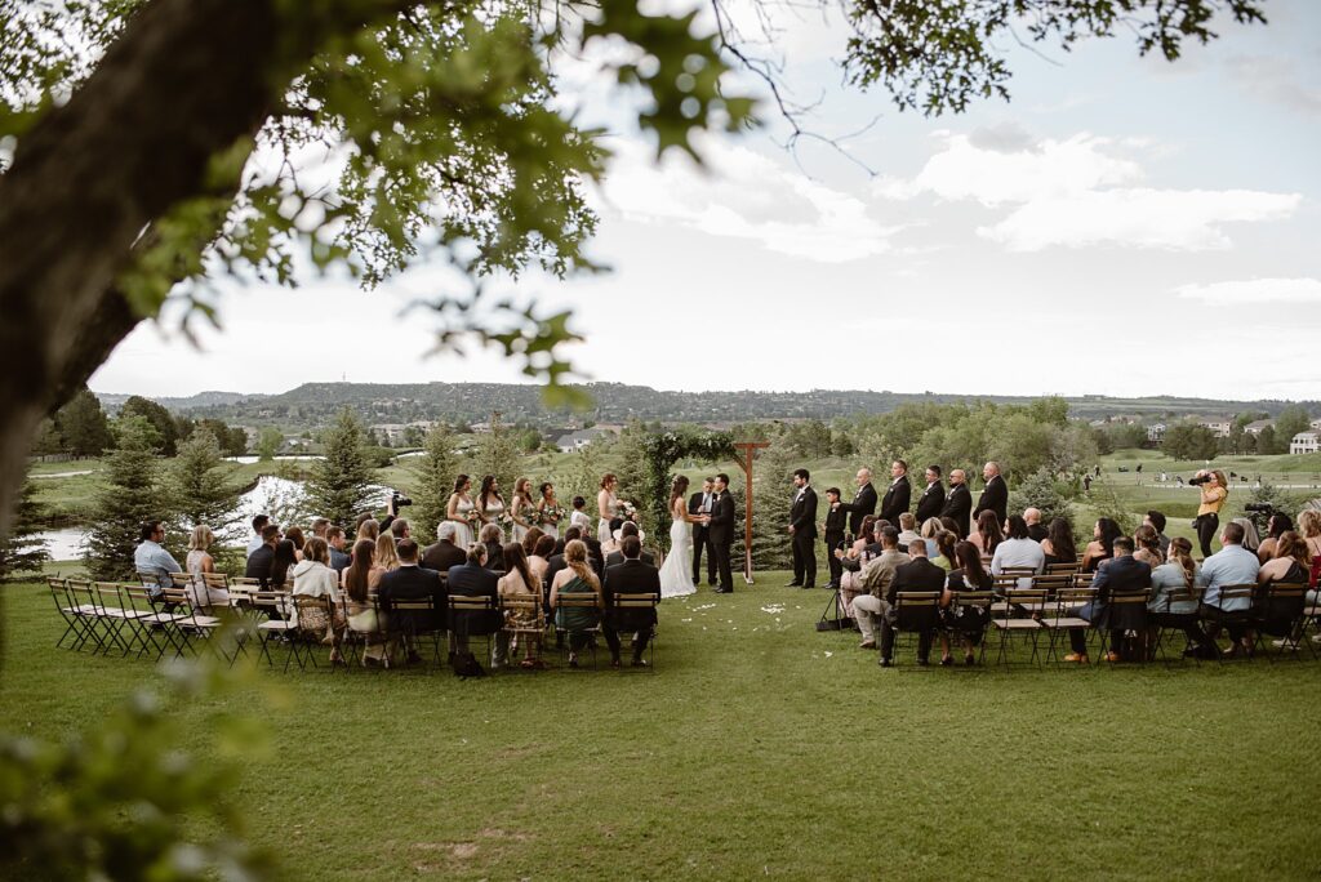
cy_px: 441
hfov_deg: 54.4
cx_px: 660
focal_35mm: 35
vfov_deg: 37.9
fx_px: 1285
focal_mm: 35
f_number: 2.8
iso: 200
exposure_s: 1/500
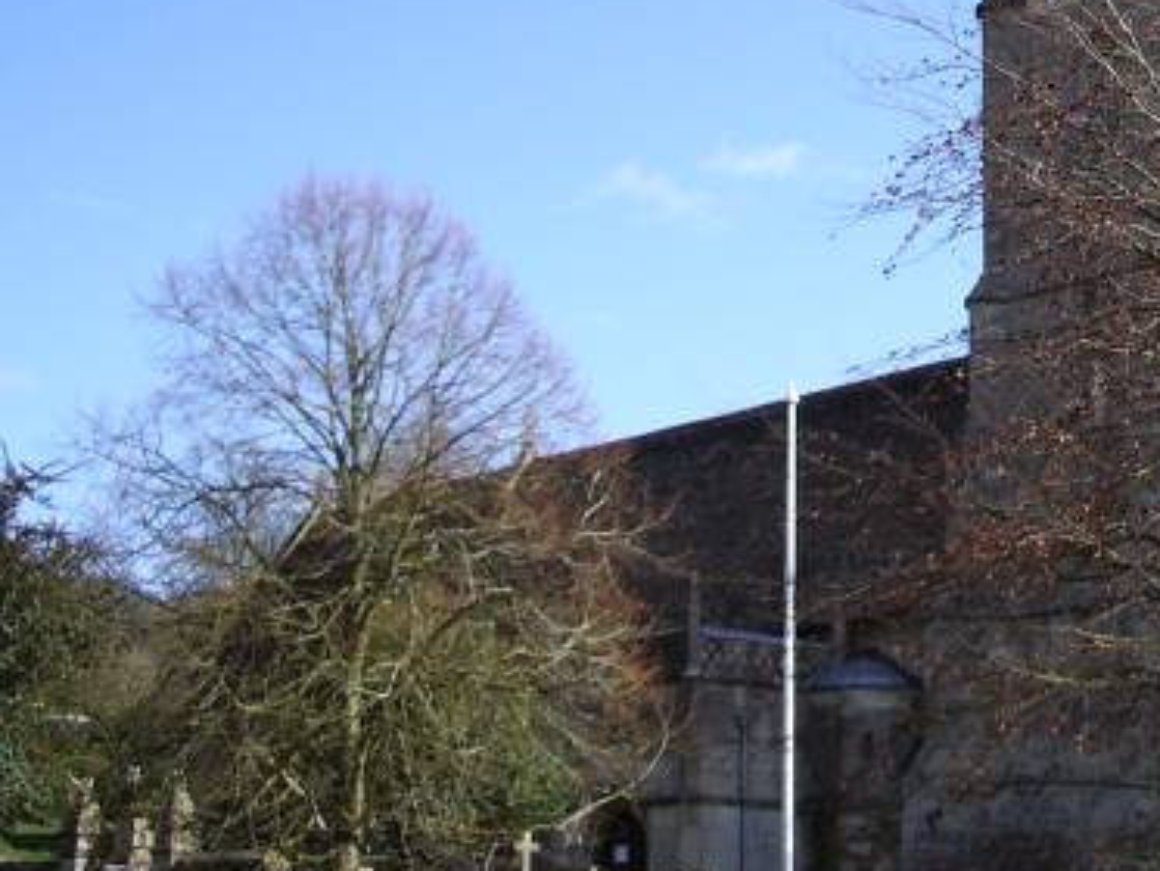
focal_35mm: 75
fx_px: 2514
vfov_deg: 19.5
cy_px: 193
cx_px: 1095
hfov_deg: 25.0
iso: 50
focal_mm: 5.8
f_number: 4.3
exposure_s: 1/320
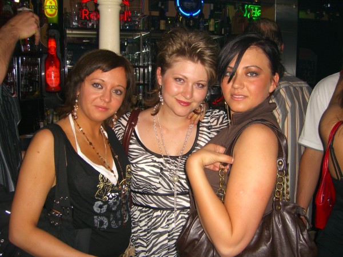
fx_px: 377
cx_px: 172
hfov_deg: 49.0
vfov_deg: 37.7
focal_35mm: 38
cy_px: 128
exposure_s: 1/60
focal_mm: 7.9
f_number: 2.8
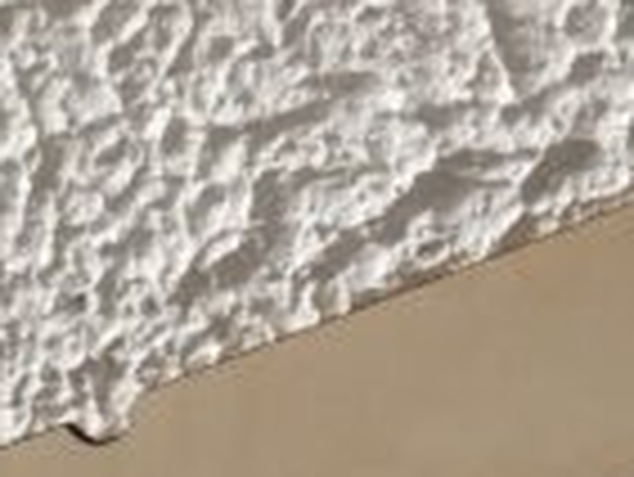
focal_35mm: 211
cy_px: 279
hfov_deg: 9.1
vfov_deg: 7.1
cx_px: 962
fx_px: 3868
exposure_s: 1/33
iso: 32
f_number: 2.2
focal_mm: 4.15
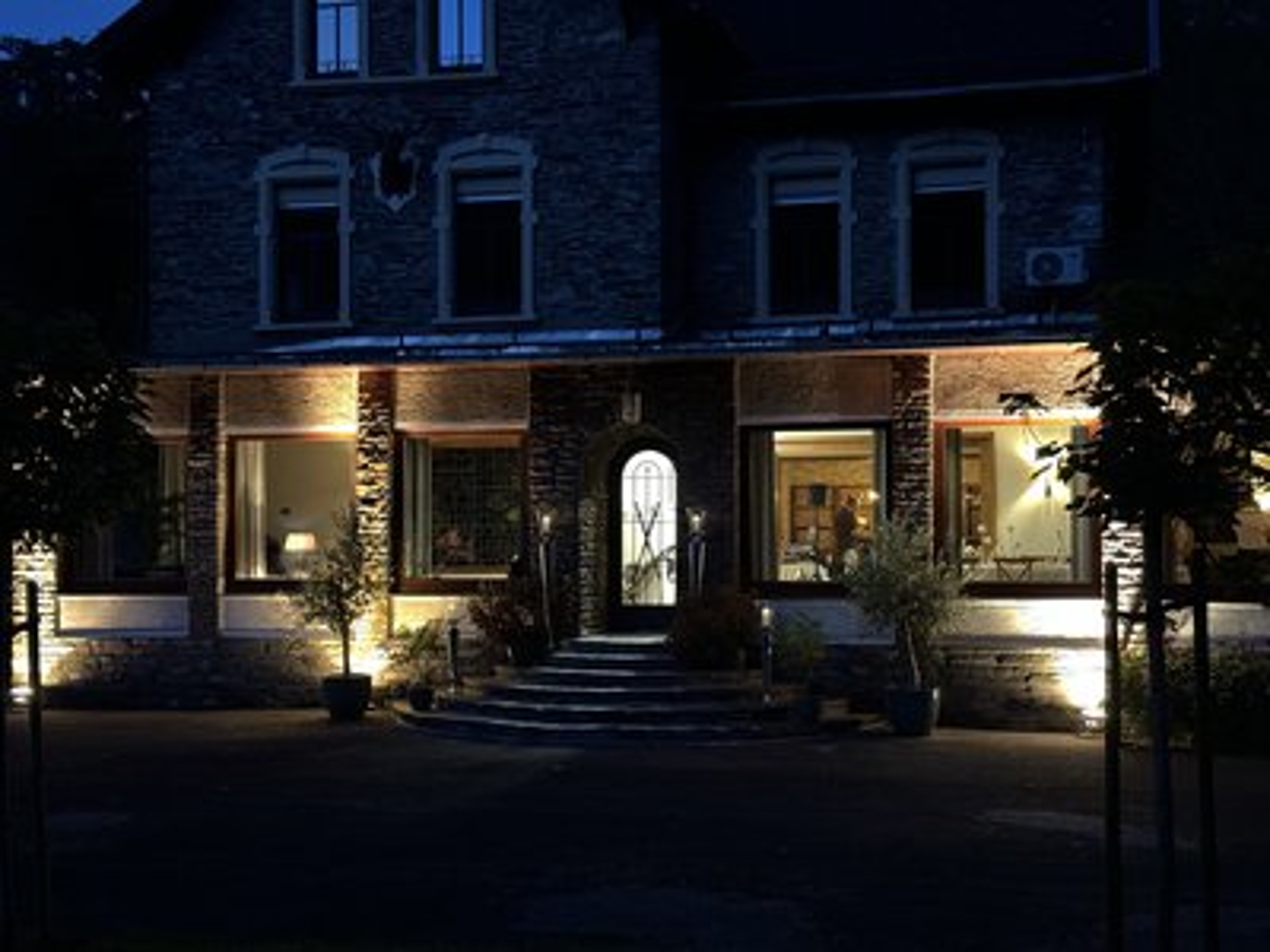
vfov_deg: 30.3
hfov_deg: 39.7
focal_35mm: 48
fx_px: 1761
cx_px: 635
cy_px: 476
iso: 1000
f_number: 1.78
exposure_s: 1/17
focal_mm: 6.76
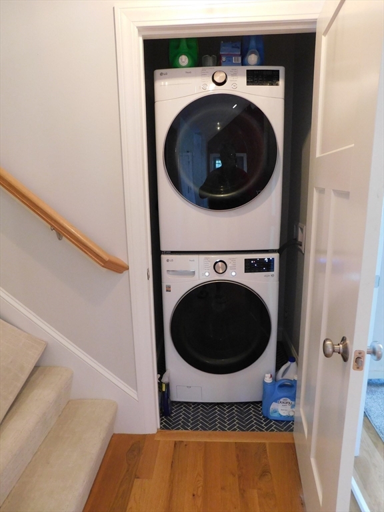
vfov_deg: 73.9
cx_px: 192
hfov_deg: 58.9
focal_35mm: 23
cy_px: 256
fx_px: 340
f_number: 3
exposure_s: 1/15
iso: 400
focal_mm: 4
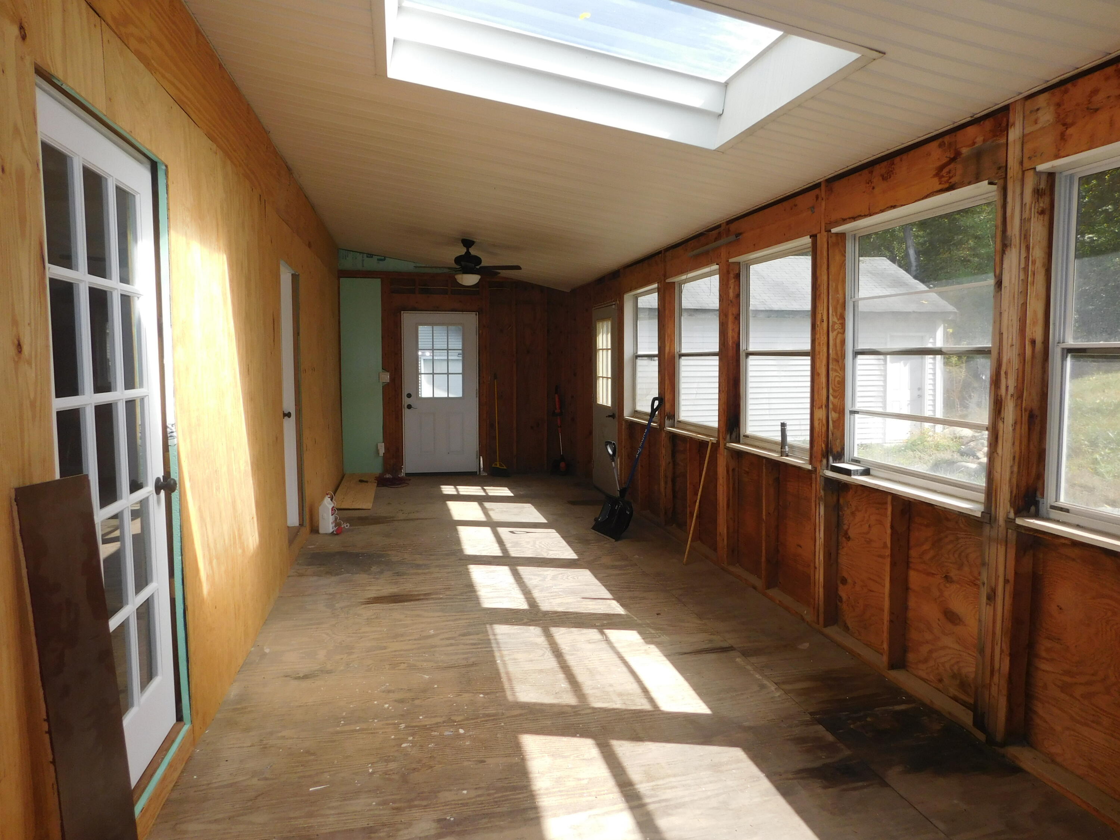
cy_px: 420
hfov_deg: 73.9
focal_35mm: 23
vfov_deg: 58.9
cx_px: 560
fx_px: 744
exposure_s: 1/640
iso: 125
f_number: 3
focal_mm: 4
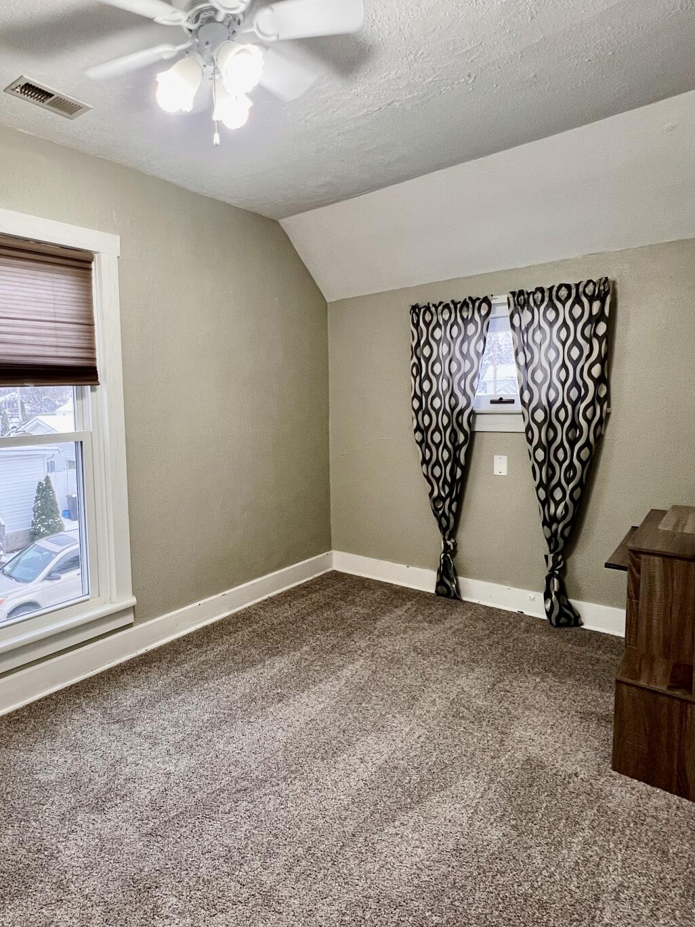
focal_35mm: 19
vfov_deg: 84.6
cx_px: 200
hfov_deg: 65.7
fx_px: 509
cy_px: 437
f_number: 1.8
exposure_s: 1/120
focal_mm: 1.57
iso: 125
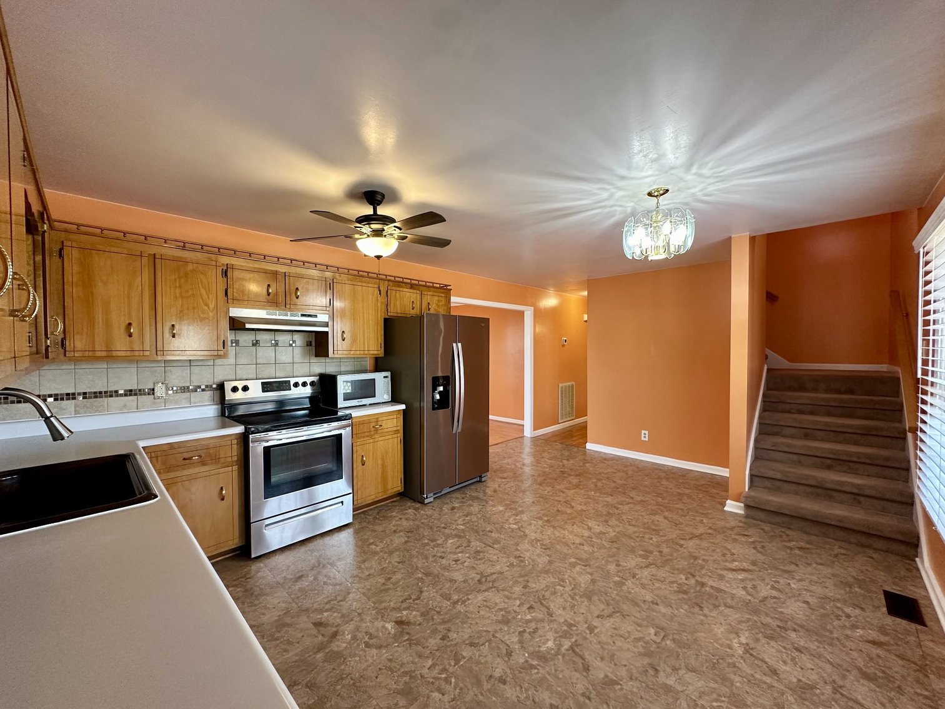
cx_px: 472
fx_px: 382
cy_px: 354
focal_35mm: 14
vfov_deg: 85.7
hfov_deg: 102.1
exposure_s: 1/120
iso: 250
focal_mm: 2.22
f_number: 2.2
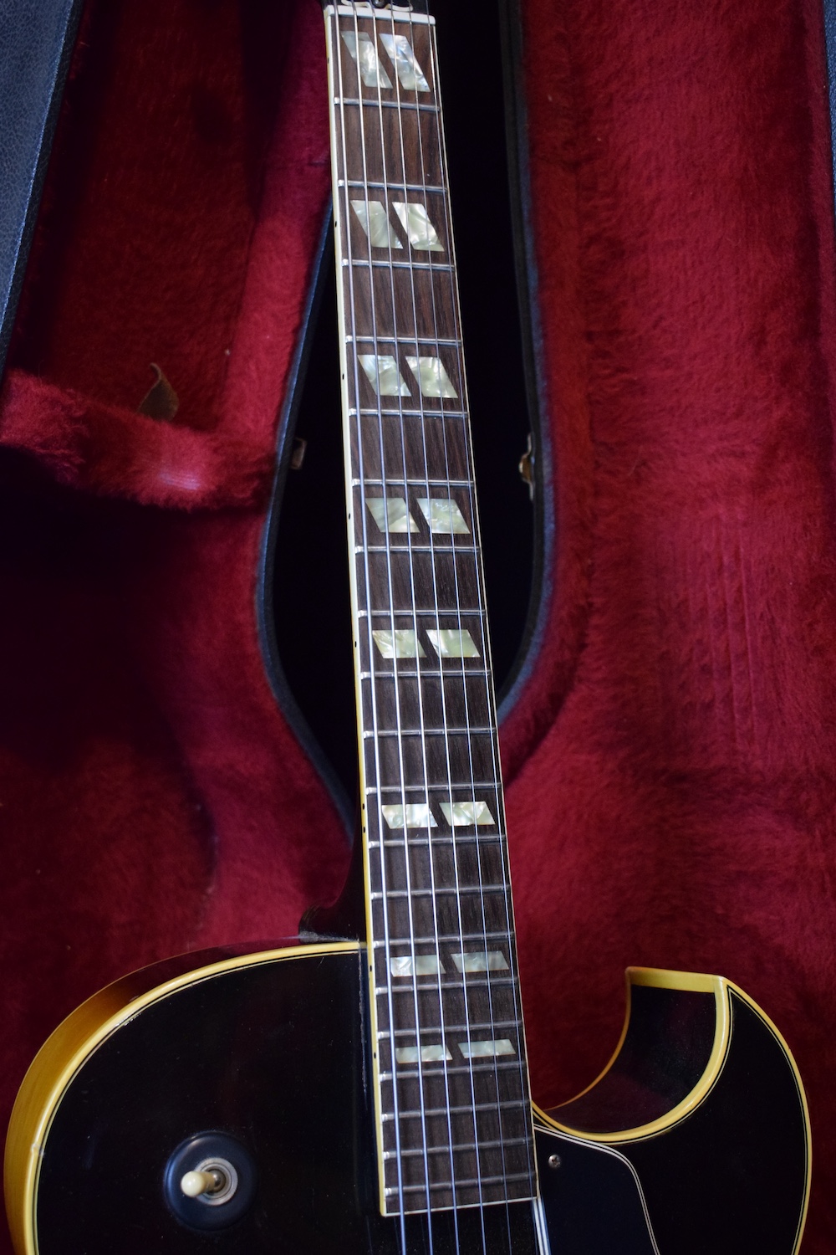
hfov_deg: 26.5
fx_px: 1776
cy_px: 628
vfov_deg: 38.9
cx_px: 418
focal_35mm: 51
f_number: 4.5
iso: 2800
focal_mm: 34
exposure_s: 1/60
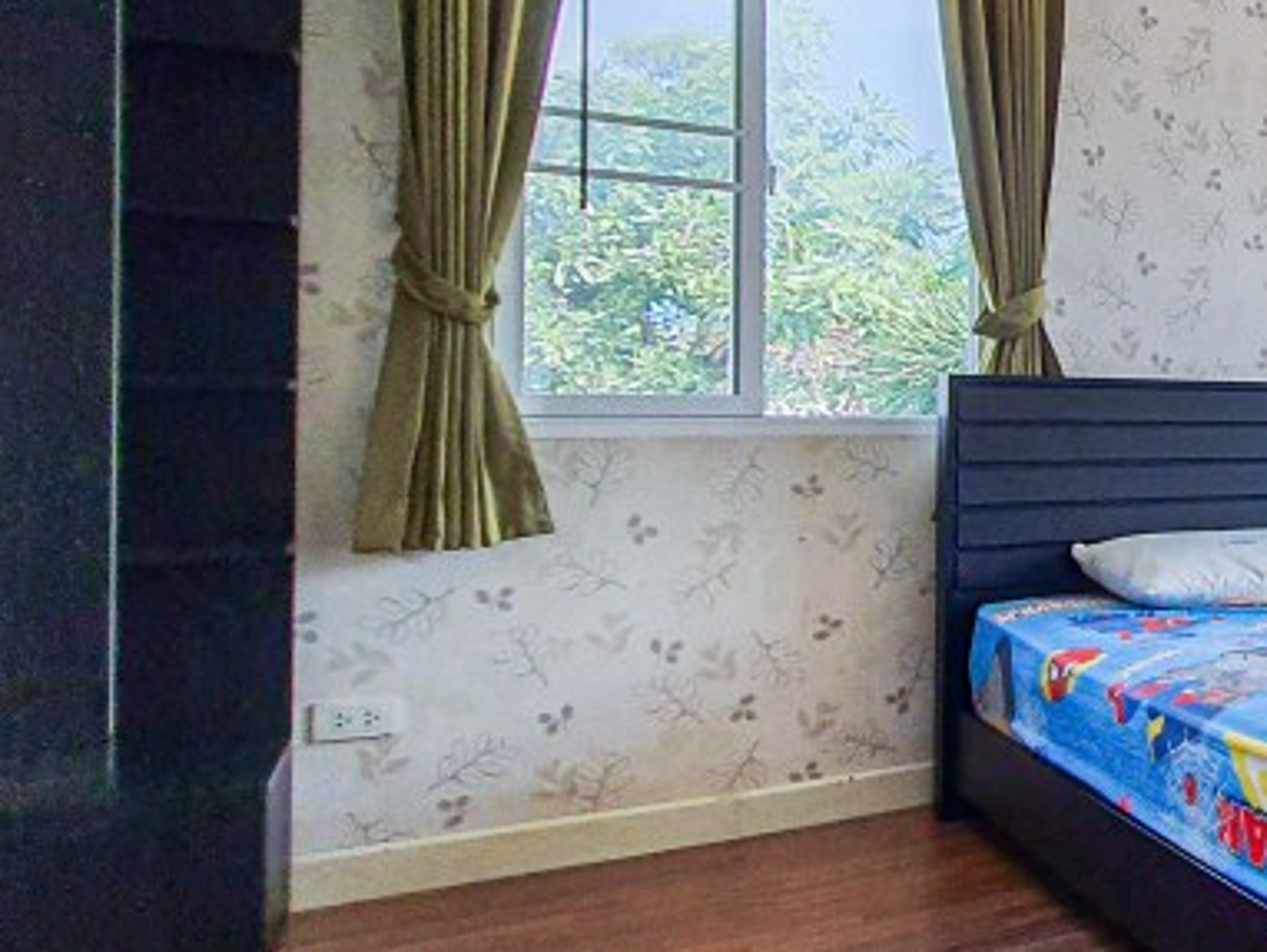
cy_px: 435
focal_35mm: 34
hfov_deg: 38.6
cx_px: 1542
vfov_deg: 41.8
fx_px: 1245
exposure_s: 1/230
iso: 50
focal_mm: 1.74
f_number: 2.2
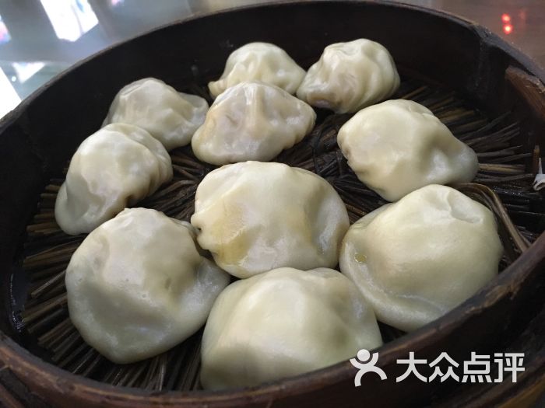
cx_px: 272
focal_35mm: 29
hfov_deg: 61.7
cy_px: 204
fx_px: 457
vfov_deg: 48.2
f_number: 2.2
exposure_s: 1/25
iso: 200
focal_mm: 4.15
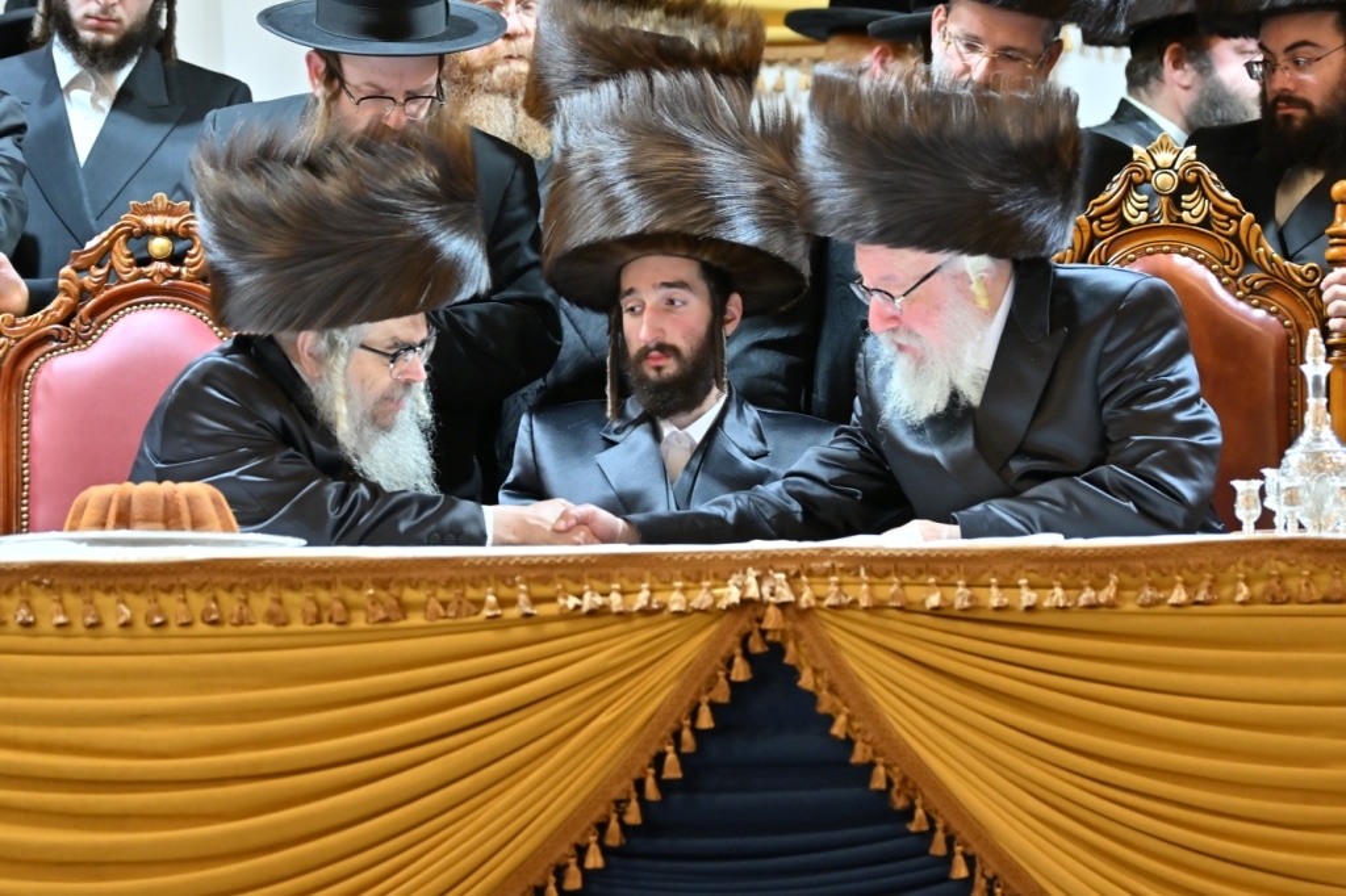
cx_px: 673
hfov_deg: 10.2
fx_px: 7550
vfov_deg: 6.8
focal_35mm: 202
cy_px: 448
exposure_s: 1/160
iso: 500
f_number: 2.8
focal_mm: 135
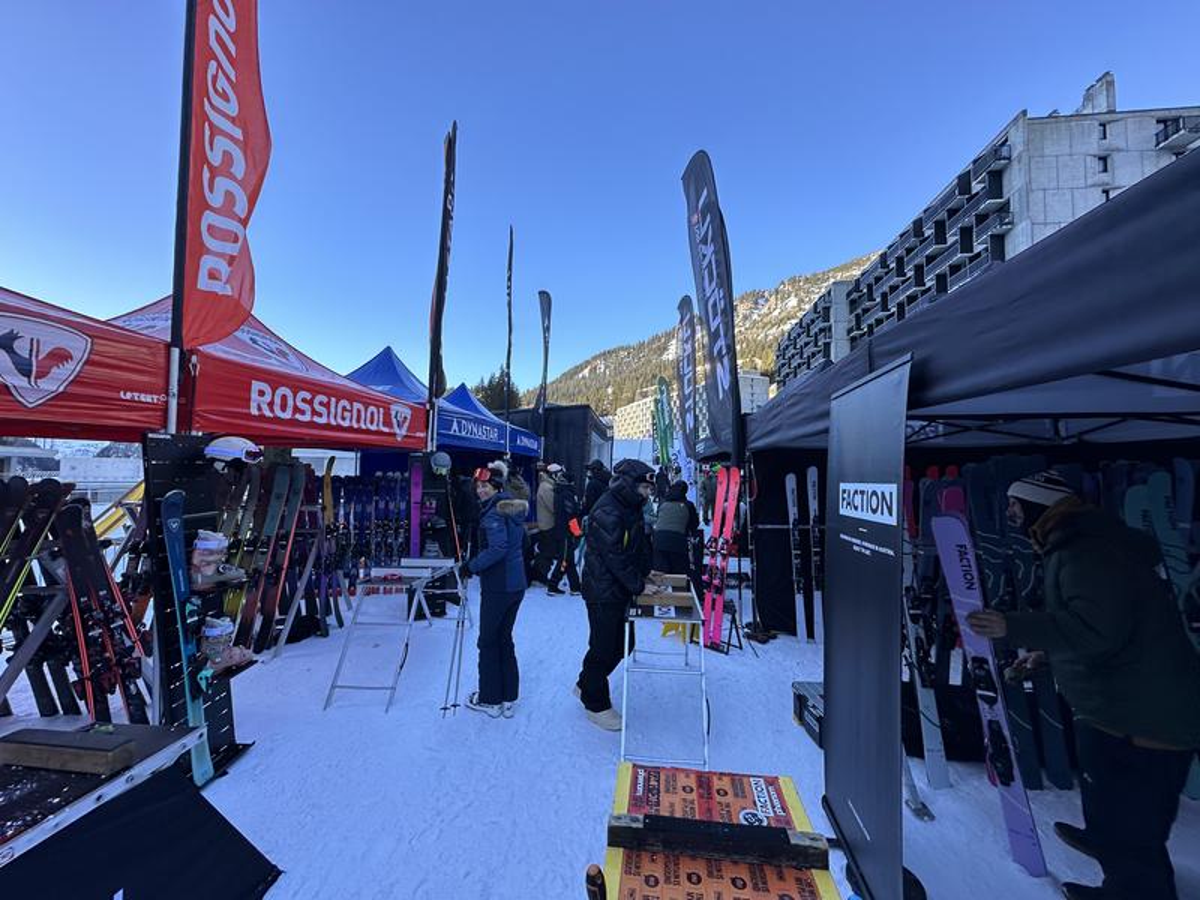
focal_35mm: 14
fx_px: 485
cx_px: 600
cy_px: 450
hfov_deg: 102.1
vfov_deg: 85.7
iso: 40
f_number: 2.2
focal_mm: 2.22
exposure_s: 1/280
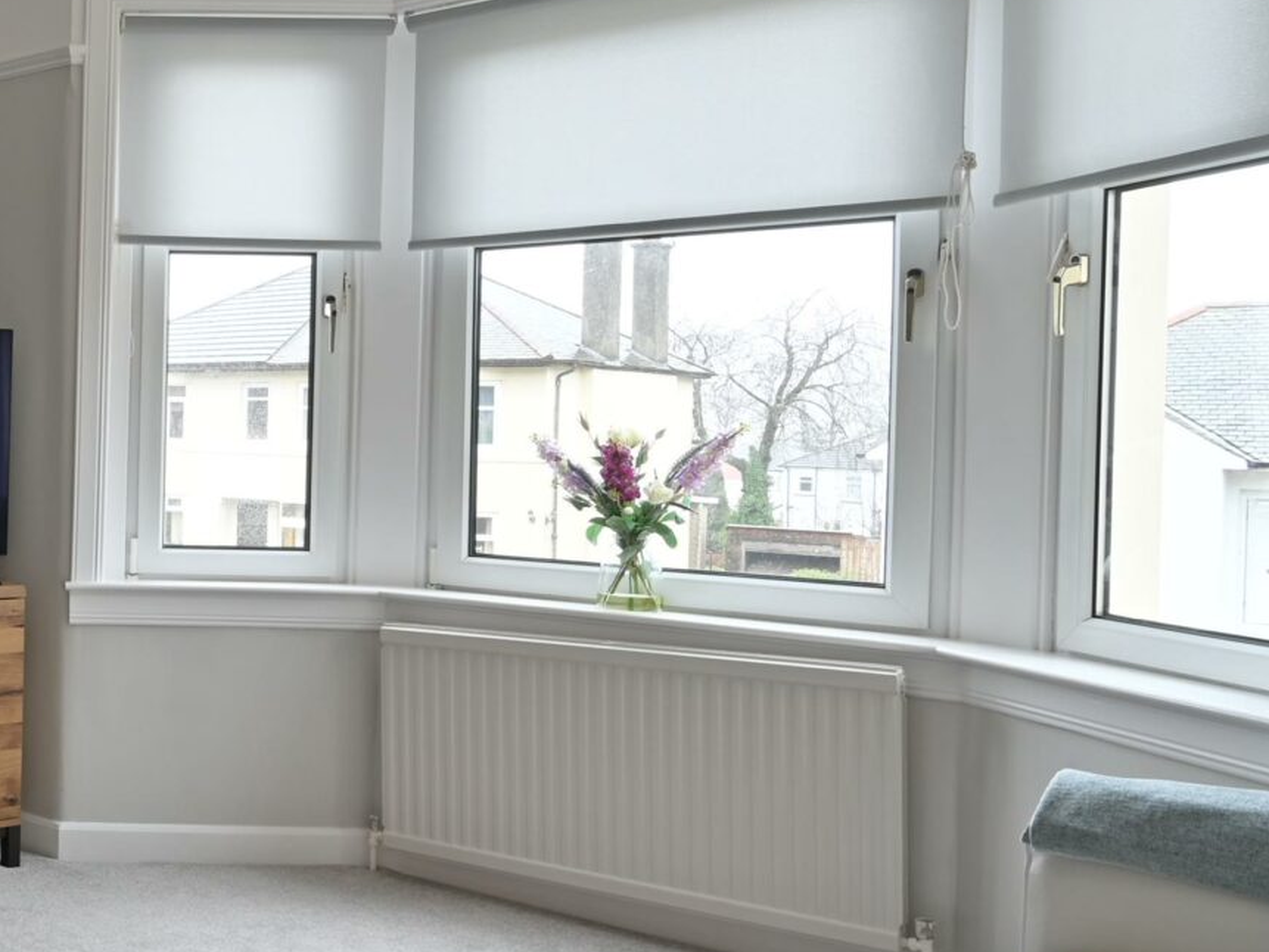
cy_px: 455
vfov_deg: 36.0
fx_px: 1467
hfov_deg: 37.4
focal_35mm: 40
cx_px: -192
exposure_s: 1/4
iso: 125
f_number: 10
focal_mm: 14
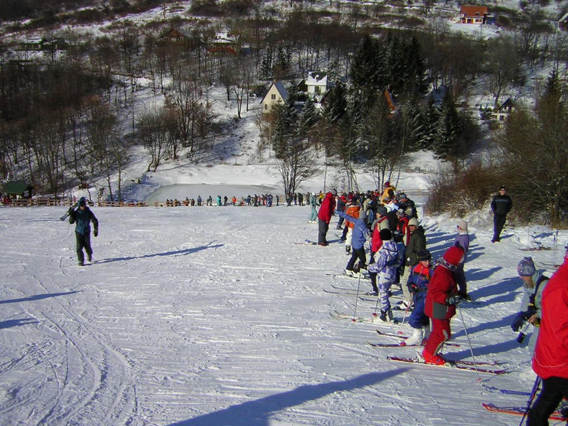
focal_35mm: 36
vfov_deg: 39.7
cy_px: 213
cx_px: 284
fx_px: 591
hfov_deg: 51.4
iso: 50
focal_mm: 4.7
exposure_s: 1/822
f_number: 5.2
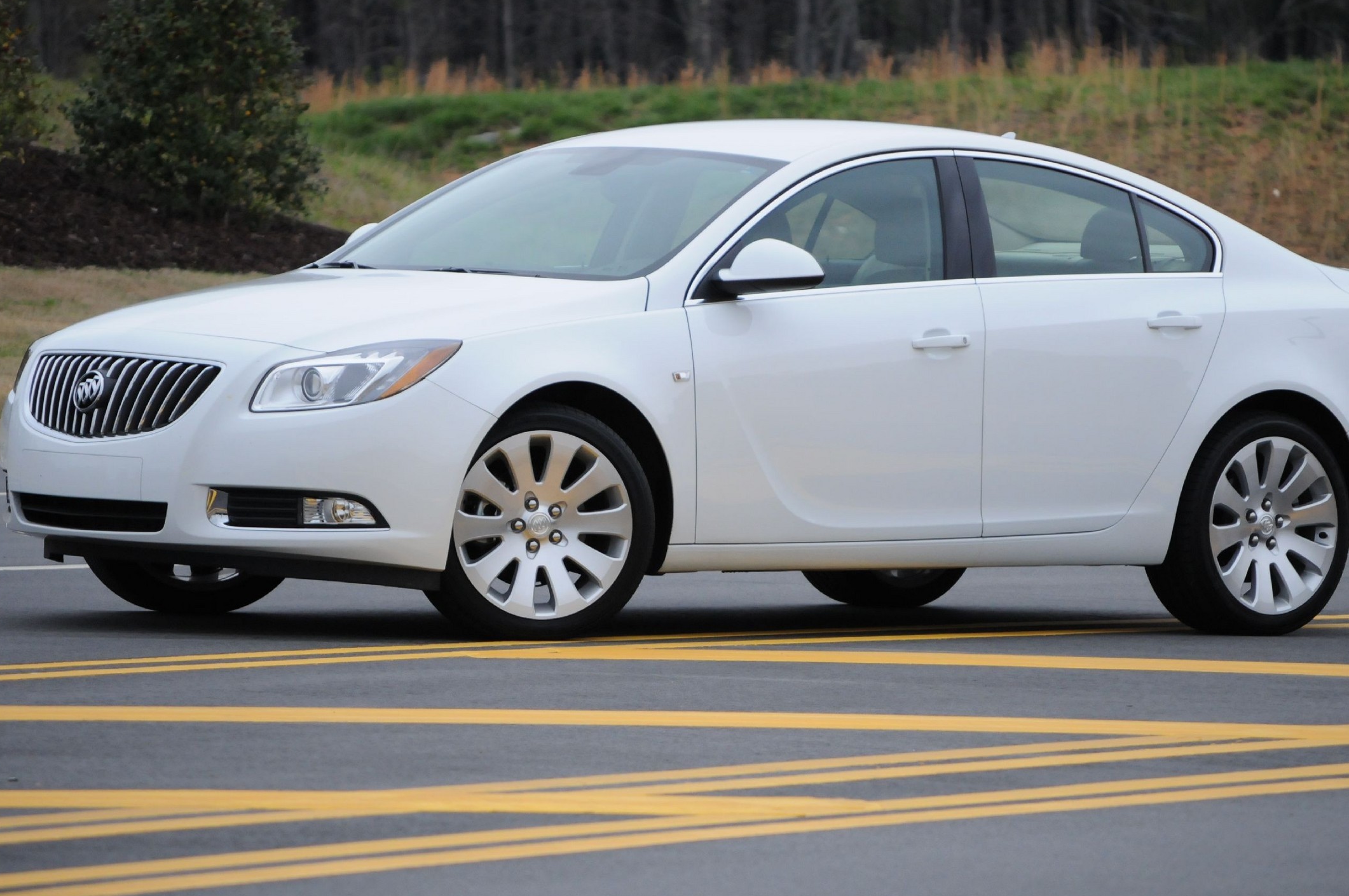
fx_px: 8931
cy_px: 390
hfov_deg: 8.6
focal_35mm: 239
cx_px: 735
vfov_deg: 5.7
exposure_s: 1/1250
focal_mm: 135
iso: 1000
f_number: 5.6
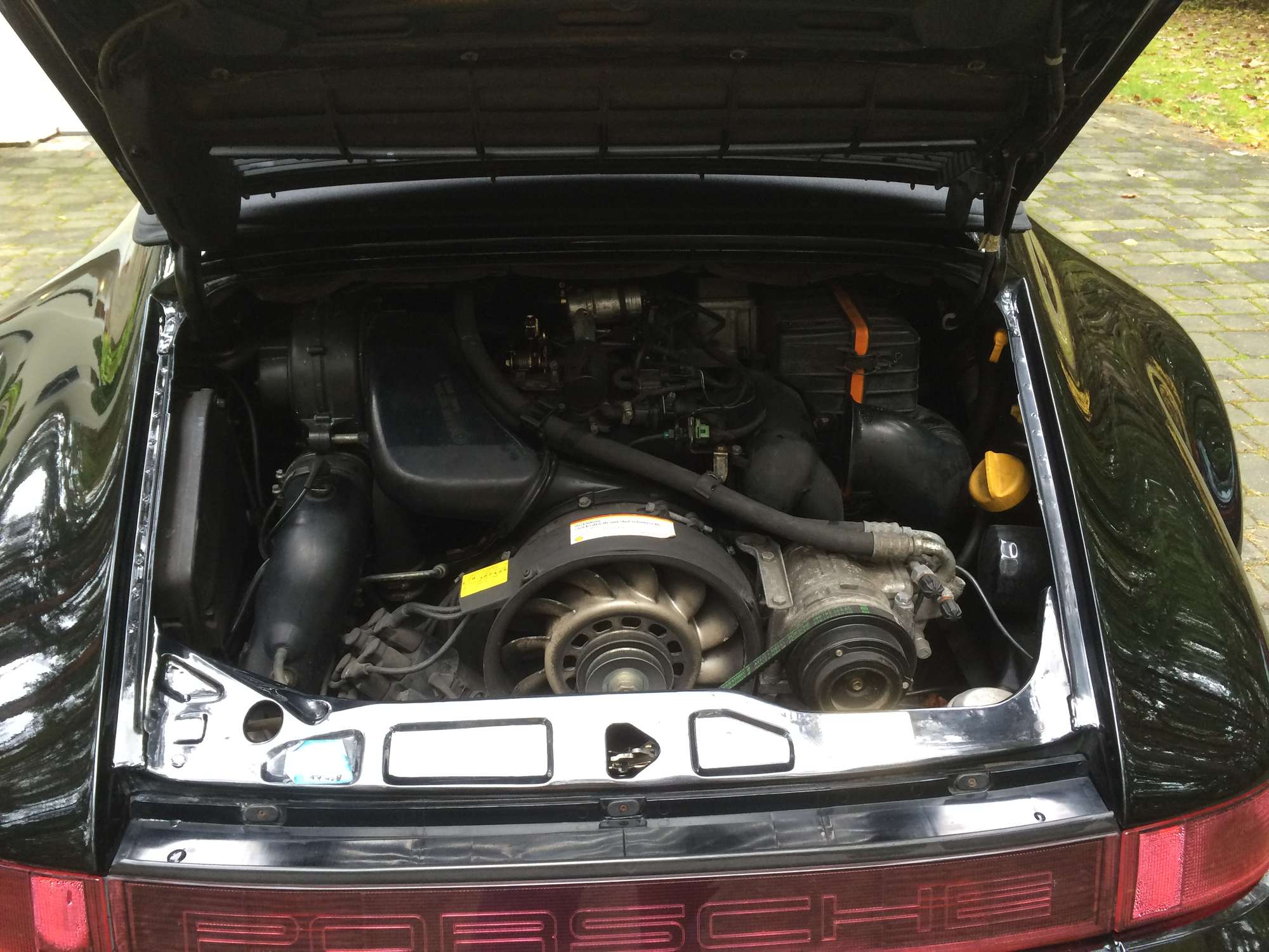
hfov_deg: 61.7
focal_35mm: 29
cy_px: 476
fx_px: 1063
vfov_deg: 48.2
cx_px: 634
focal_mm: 4.15
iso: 64
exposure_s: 1/33
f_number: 2.2
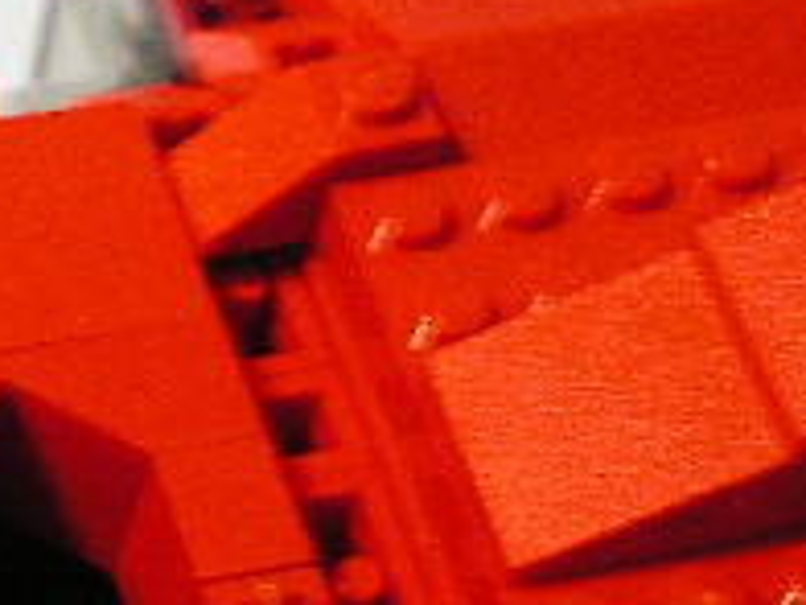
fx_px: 2817
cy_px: 407
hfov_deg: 15.4
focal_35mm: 121
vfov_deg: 12.2
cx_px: -284
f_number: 2.8
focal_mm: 7.8
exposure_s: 1/4
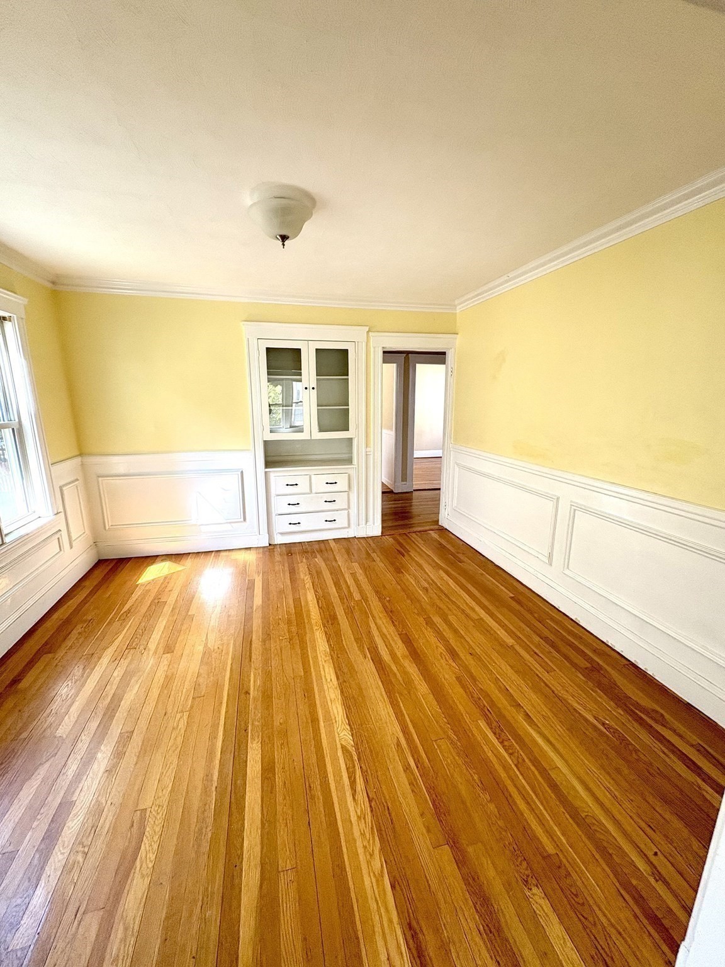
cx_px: 362
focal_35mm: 14
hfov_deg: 85.7
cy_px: 484
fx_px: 391
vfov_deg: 102.1
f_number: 2.2
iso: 125
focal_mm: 2.22
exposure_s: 1/99
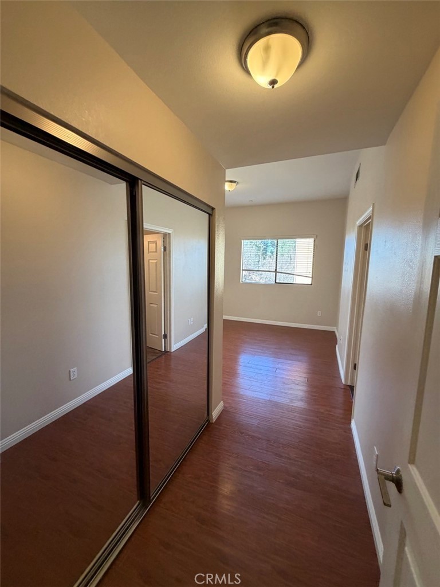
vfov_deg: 102.1
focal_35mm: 14
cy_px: 294
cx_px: 220
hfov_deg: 85.7
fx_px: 237
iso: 320
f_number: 2.2
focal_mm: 2.22
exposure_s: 1/120
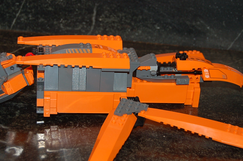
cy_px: 86
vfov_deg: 15.0
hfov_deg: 22.5
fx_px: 611
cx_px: 113
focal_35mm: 91
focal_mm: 45
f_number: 5.3
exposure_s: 1/60
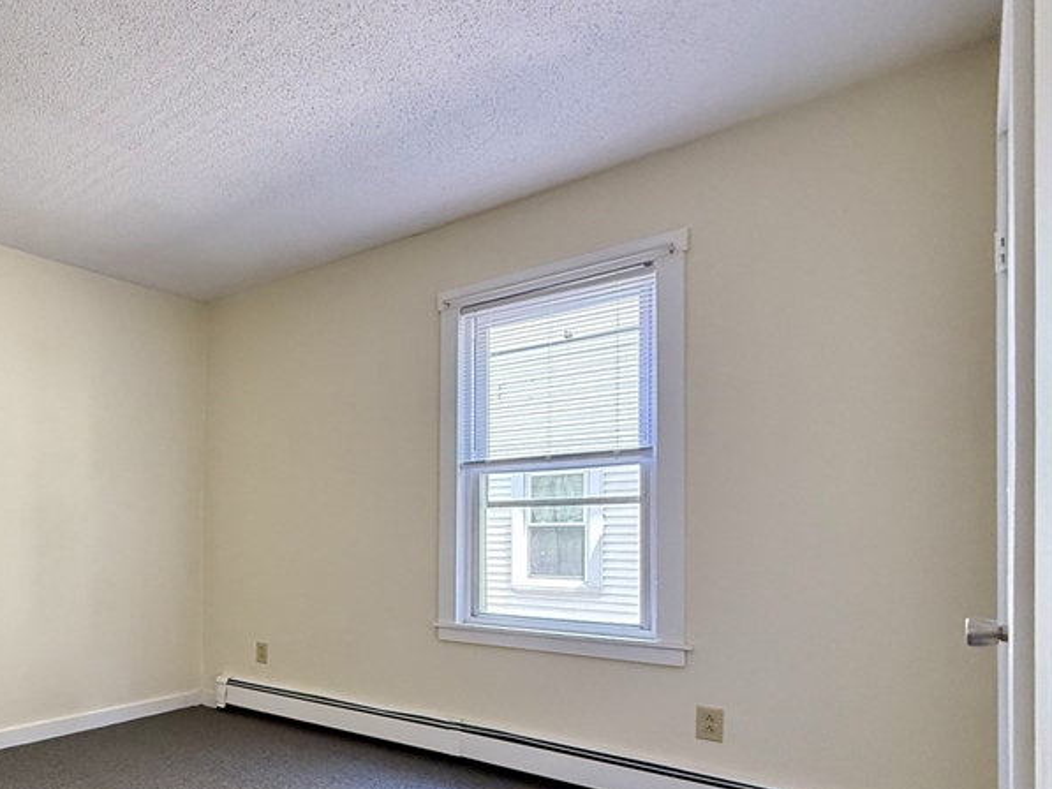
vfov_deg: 55.5
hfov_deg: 63.0
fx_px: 730
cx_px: 159
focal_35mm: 24
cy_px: 534
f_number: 2.2
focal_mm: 2.22
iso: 320
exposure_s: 1/77
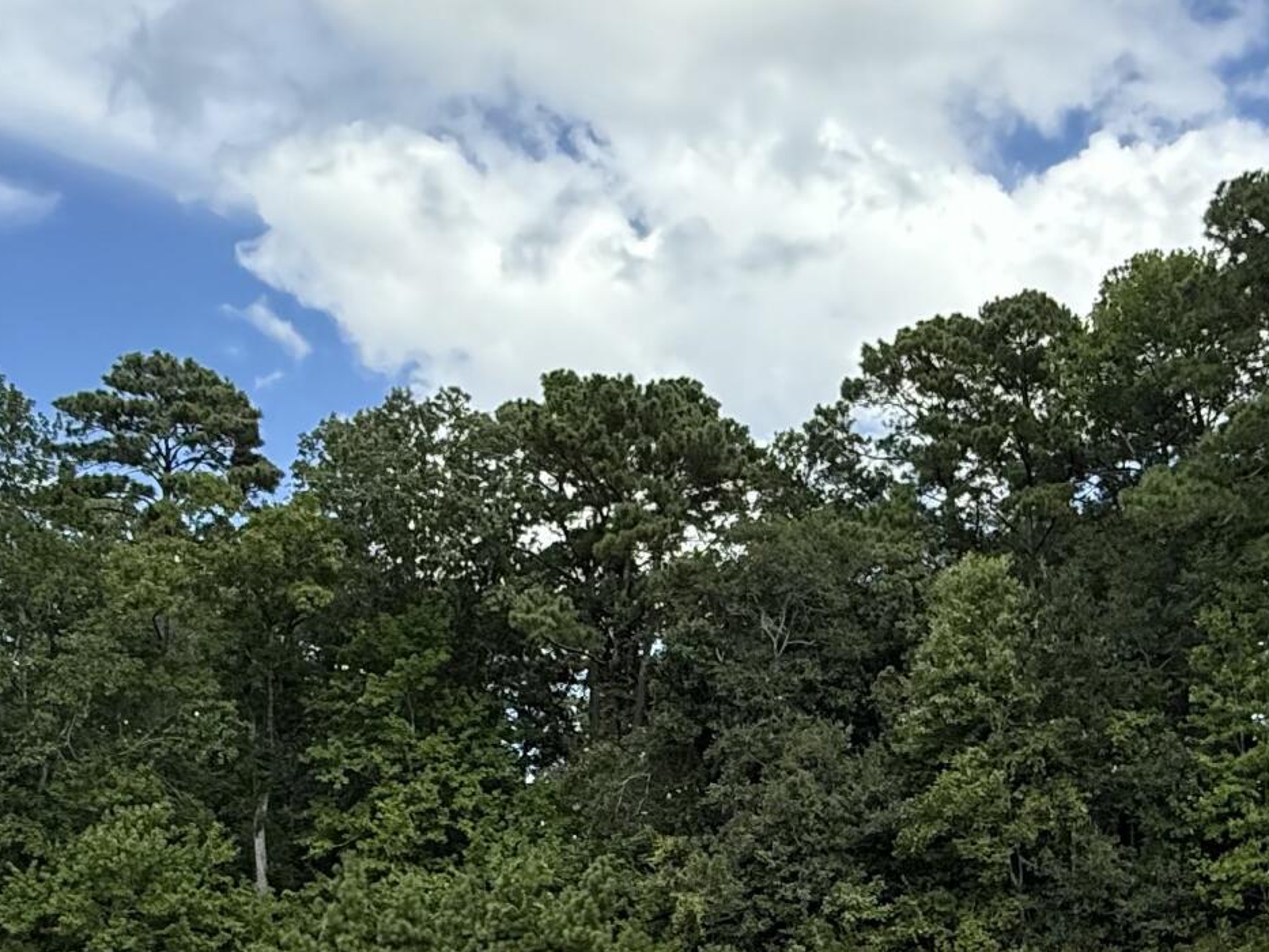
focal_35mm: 45
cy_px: 787
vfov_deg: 31.2
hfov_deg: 42.0
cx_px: 714
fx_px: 1650
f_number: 2.2
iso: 64
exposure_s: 1/955
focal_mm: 2.22
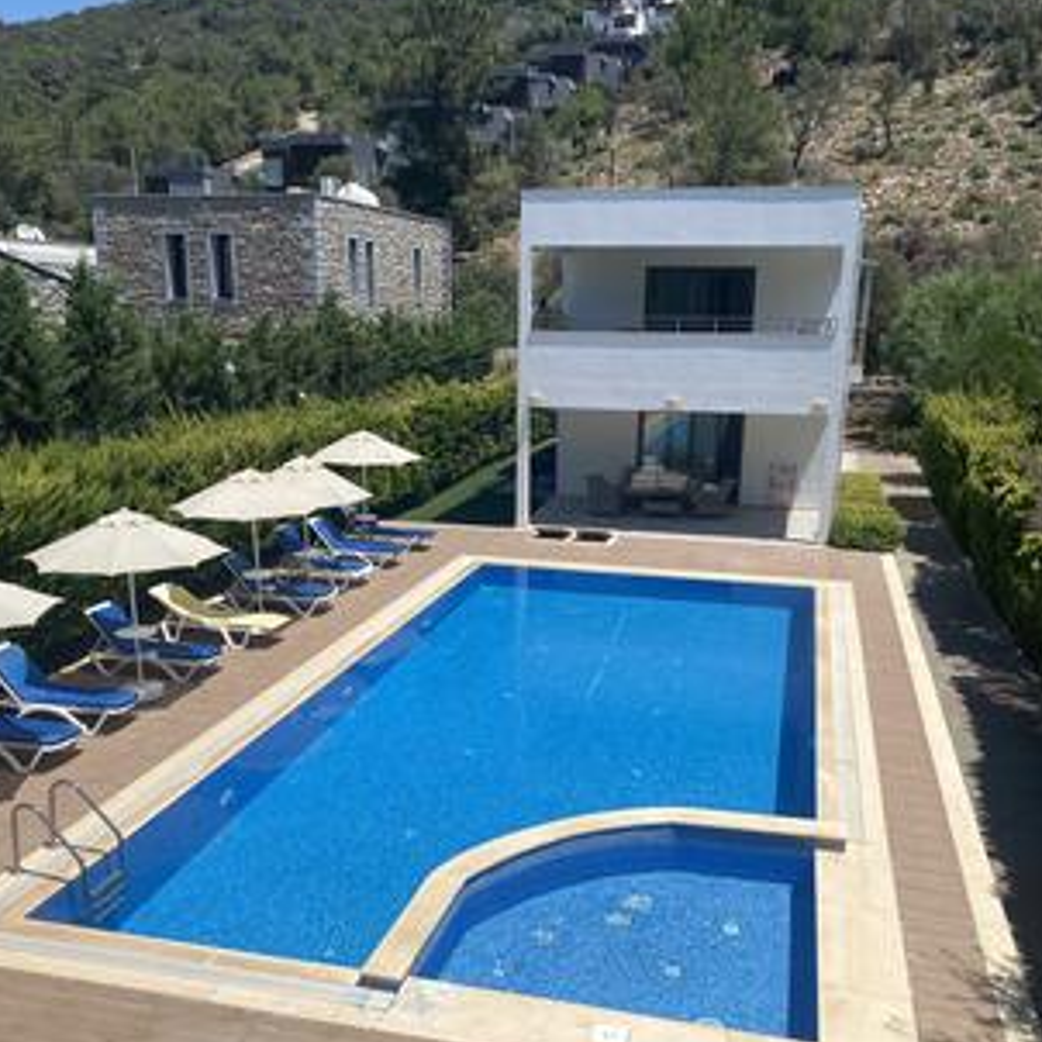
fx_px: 1090
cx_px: 512
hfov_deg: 51.1
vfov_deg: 50.8
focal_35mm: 32
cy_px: 625
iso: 32
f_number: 1.8
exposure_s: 1/5236
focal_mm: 4.25
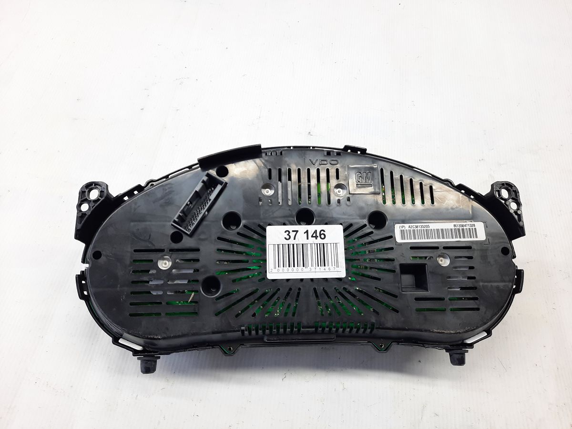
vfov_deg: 54.9
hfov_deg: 69.4
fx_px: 413
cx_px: 286
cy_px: 214
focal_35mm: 25
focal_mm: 4.6
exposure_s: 1/60
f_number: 2
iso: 100
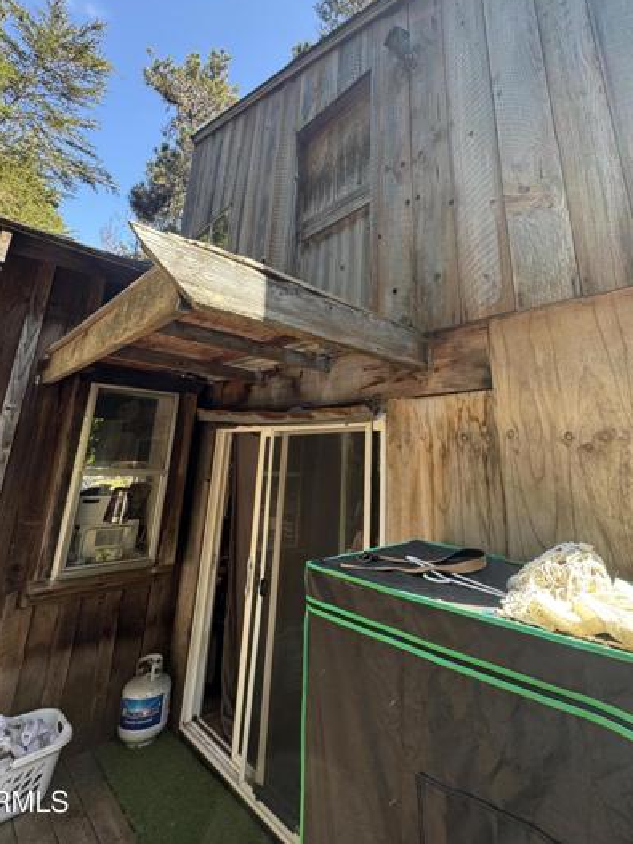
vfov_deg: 89.8
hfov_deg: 74.5
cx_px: 351
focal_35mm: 17
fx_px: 415
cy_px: 336
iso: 64
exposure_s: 1/99
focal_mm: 2.22
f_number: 2.2
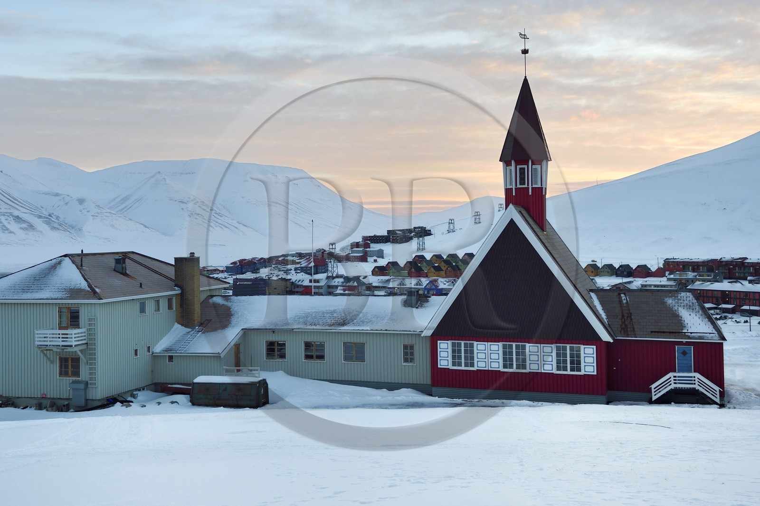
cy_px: 253
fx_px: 844
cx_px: 380
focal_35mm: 40
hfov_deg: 48.5
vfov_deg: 33.4
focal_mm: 40
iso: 200
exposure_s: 1/100
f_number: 7.1
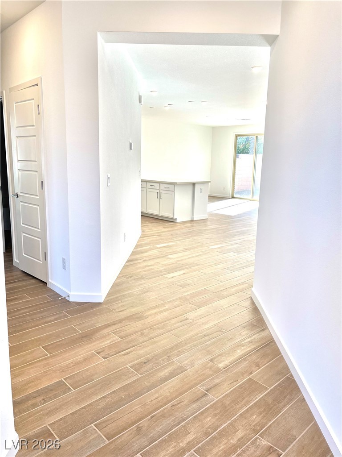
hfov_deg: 53.1
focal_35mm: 26
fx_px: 343
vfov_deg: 67.3
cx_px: 171
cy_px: 228
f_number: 1.6
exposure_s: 1/154
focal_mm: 5.1
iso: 40
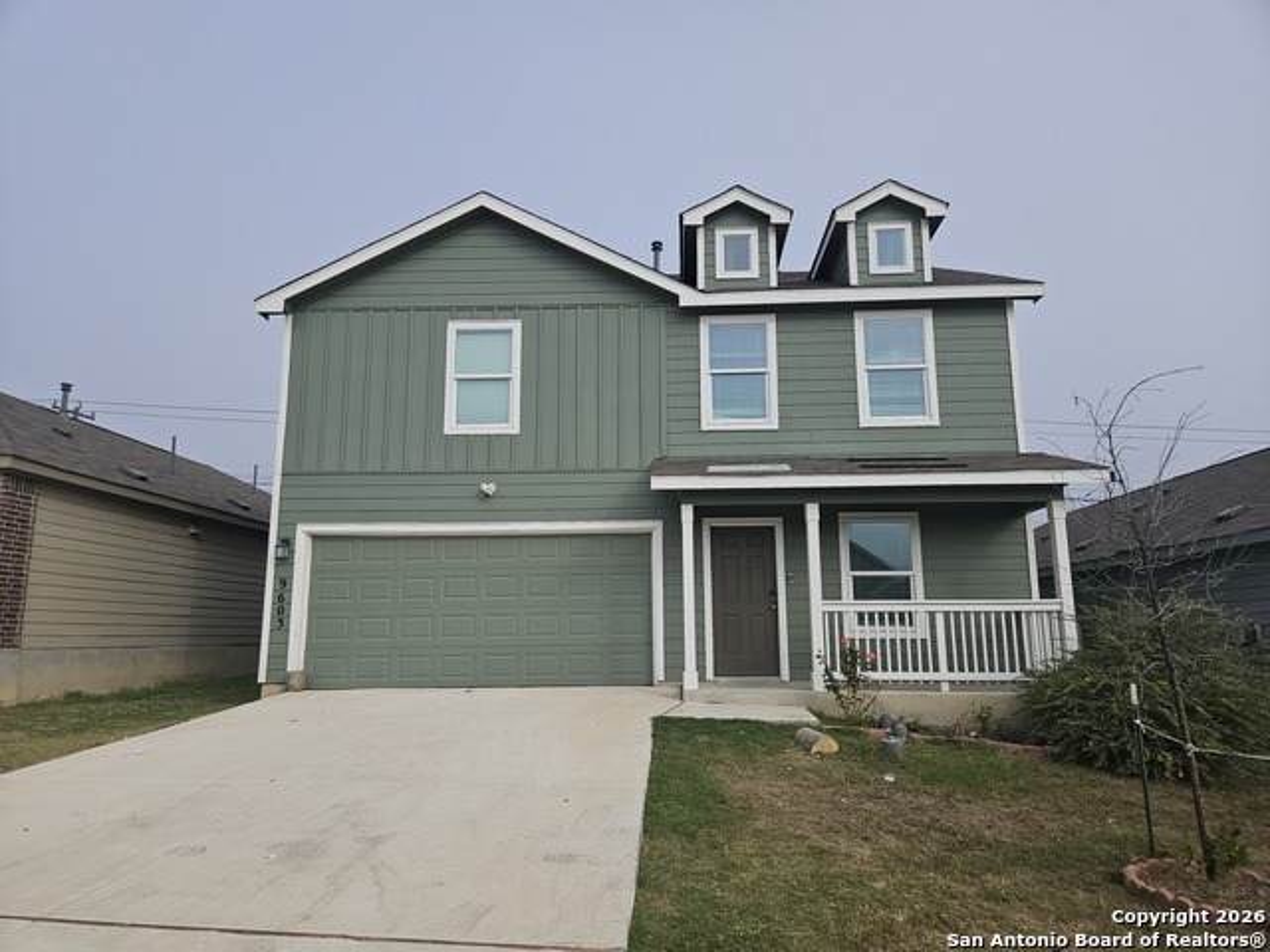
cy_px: 476
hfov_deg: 73.9
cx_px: 635
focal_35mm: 23
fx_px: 844
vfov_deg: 58.9
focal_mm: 5.4
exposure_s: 1/1967
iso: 25
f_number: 1.8
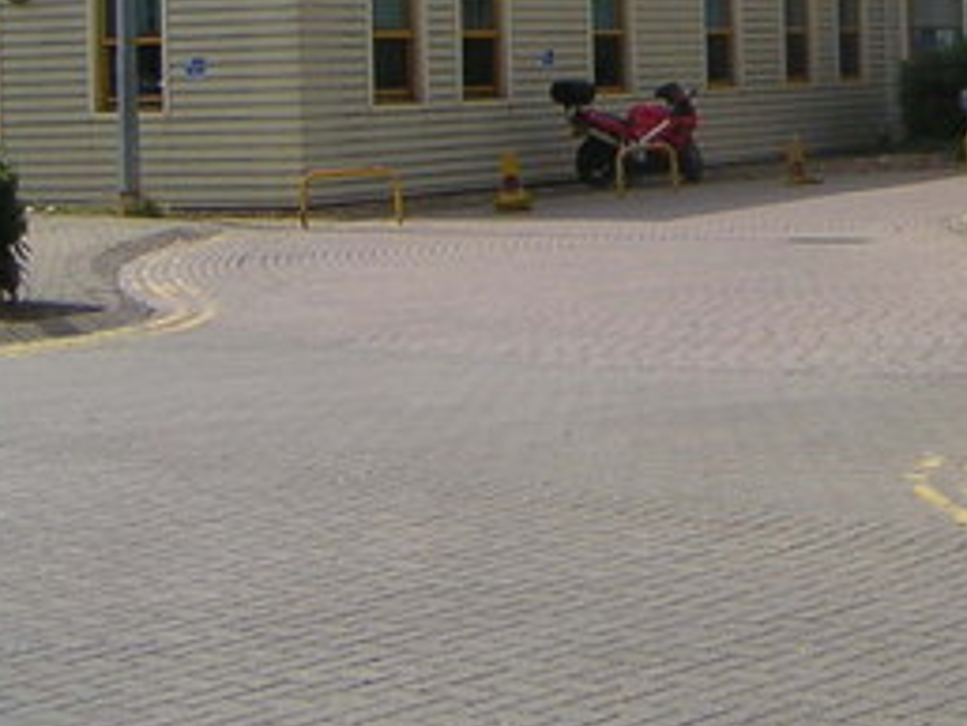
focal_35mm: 92
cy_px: -90
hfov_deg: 20.4
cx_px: 1035
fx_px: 2571
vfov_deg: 15.6
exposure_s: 1/350
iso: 64
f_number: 6.7
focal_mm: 4.8
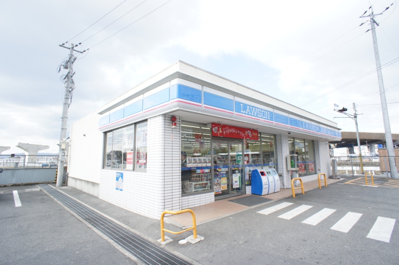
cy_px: 132
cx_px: 200
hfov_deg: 73.8
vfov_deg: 53.1
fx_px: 266
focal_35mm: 24
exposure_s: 1/160
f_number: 6.3
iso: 200
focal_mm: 16
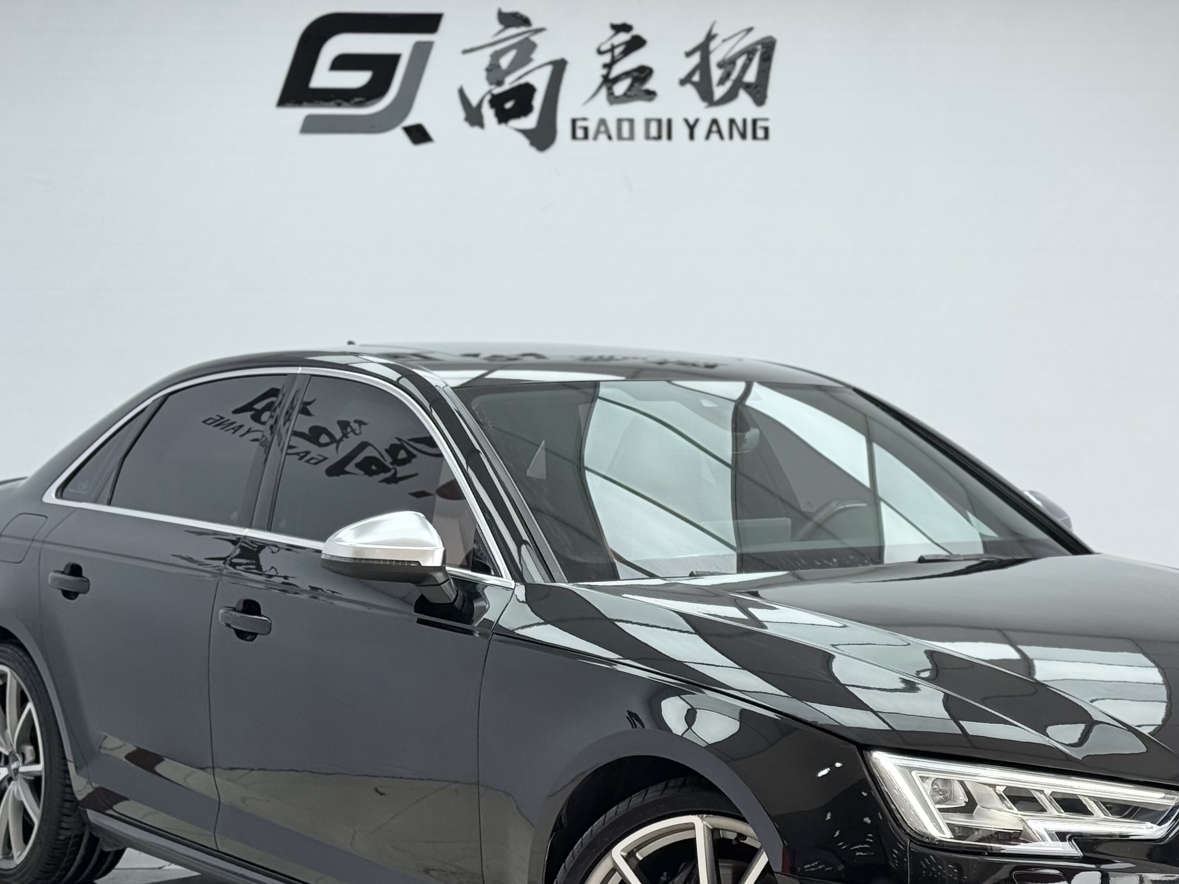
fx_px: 2588
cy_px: 527
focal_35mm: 76
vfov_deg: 19.4
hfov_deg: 25.6
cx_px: 758
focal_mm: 6.76
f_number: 1.78
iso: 64
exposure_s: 1/639
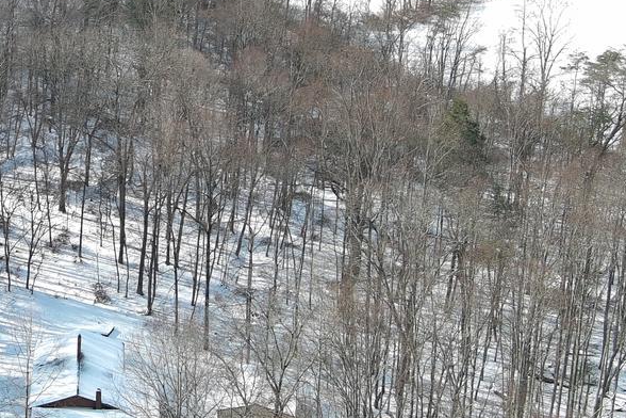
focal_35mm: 101
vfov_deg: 13.5
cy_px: 98
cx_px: 16
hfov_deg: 19.7
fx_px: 1756
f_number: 2.8
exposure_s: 1/503
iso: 100
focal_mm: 10.57
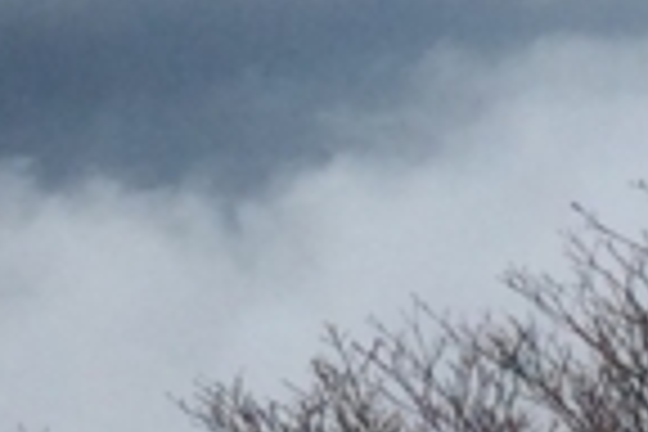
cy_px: -360
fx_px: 4248
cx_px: 232
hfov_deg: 8.7
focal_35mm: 236
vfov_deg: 5.7
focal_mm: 3.3
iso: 32
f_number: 2.4
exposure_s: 1/3185
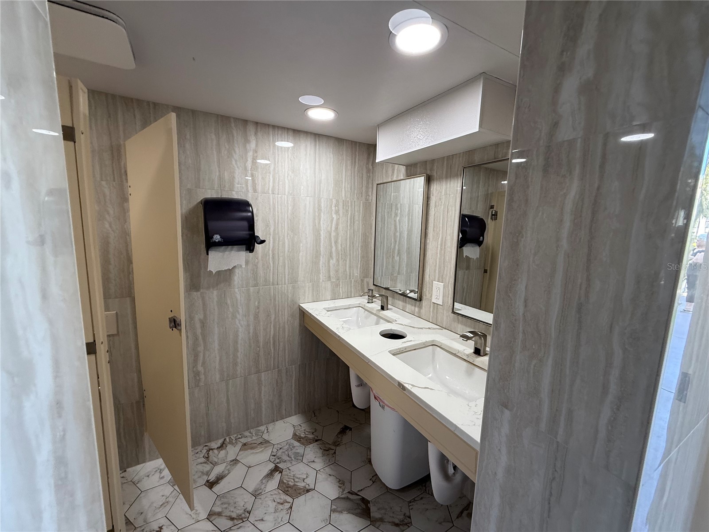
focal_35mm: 14
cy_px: 266
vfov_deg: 85.7
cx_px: 354
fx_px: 287
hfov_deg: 102.1
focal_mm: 2.22
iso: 125
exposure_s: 1/120
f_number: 2.2
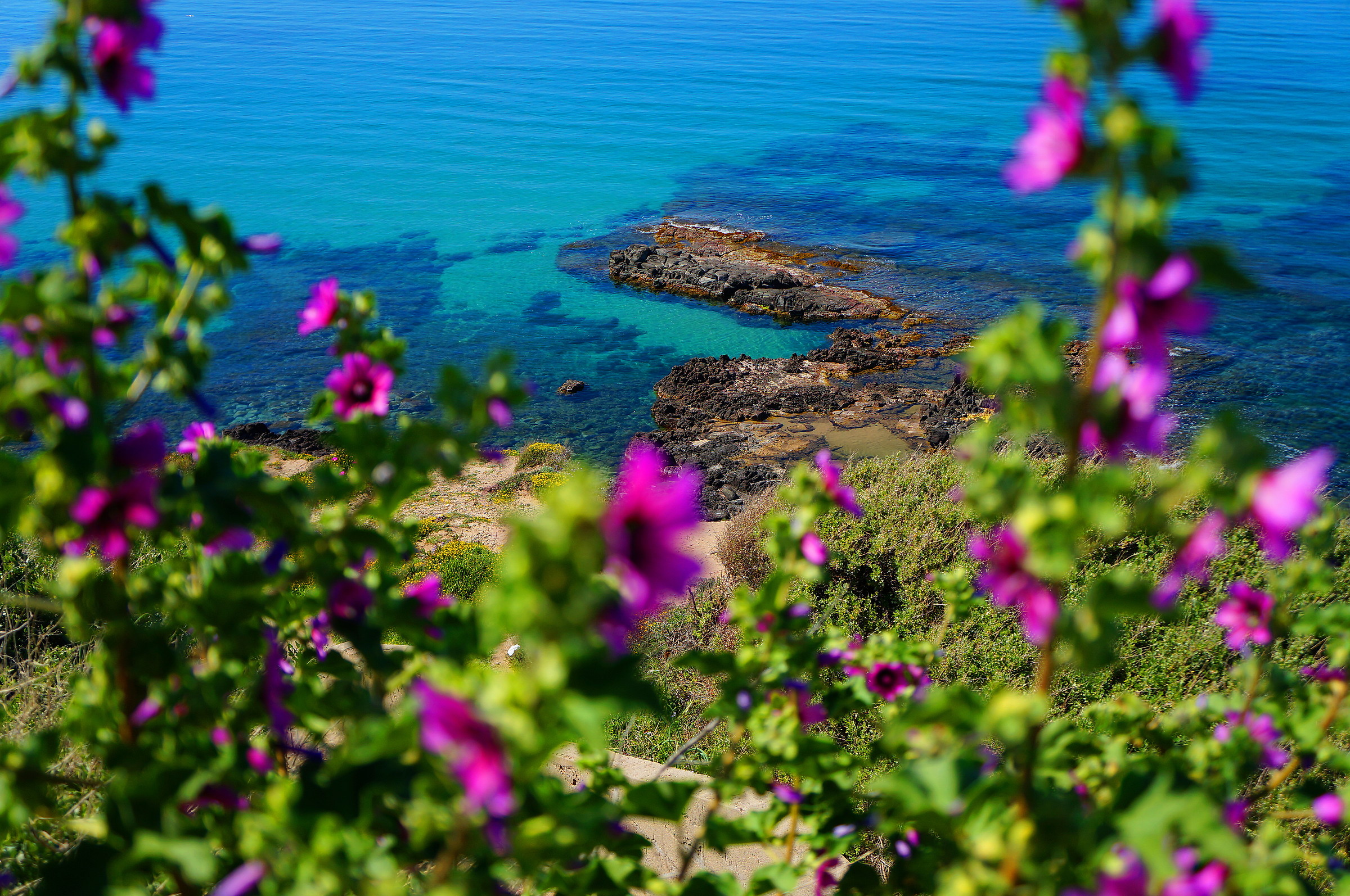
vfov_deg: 36.8
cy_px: 448
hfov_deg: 53.2
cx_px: 675
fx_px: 1348
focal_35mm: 36
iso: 100
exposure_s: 1/1250
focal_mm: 24
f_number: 4
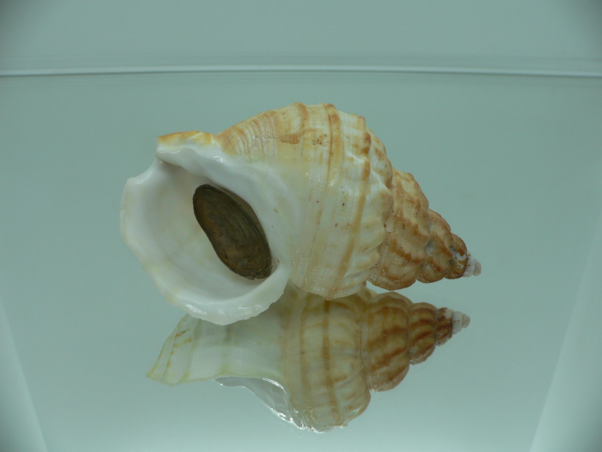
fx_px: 609
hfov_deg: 52.6
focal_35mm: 35
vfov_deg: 40.7
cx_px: 301
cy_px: 226
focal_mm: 4.6
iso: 80
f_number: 2.8
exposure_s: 1/80
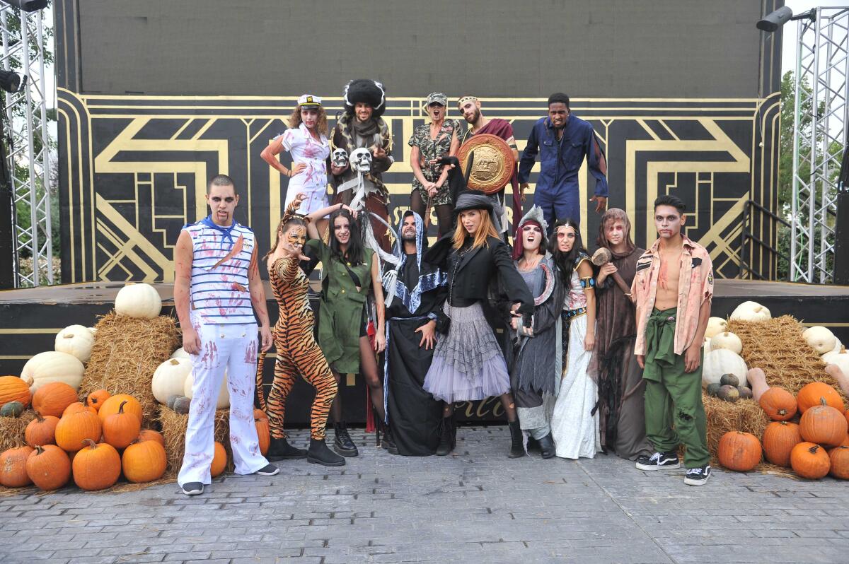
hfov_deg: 58.8
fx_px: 754
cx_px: 424
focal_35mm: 32
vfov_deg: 41.0
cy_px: 282
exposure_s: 1/320
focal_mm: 32
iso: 400
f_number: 4.5
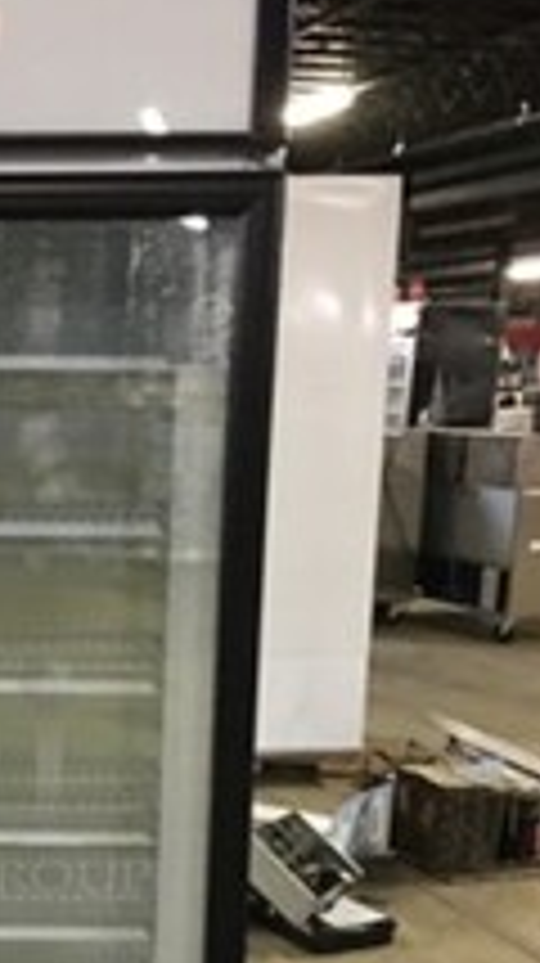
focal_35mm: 63
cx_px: -90
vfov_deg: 32.4
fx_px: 1607
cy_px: 778
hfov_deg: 18.2
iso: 100
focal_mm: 4.15
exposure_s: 1/4
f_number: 2.2
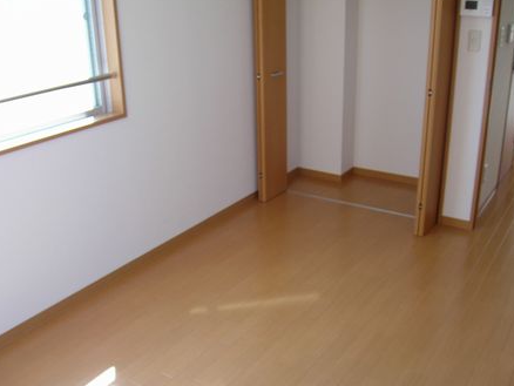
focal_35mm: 37
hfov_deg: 50.1
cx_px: 258
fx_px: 550
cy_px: 190
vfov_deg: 38.7
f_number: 2.8
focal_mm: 60
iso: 80
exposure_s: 1/60
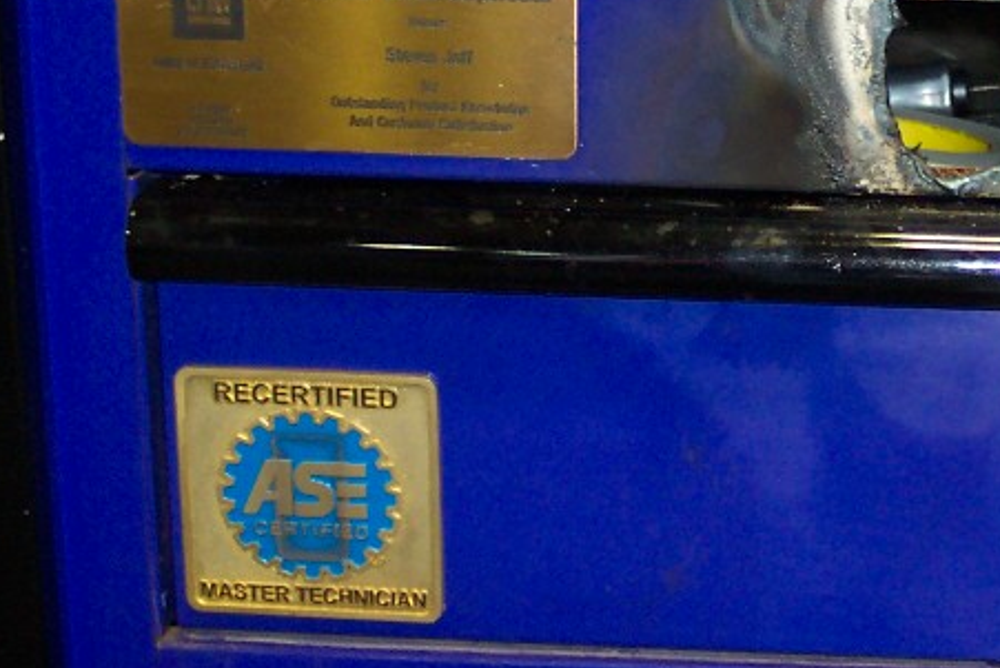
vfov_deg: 15.0
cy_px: 233
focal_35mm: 91
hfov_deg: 21.8
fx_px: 2528
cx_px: 914
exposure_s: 1/30
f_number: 2.8
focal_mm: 8
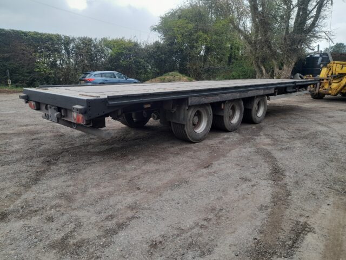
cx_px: 173
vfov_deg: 54.9
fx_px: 250
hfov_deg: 69.4
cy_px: 130
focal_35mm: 25
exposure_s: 1/101
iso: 20
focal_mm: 4.6
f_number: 2
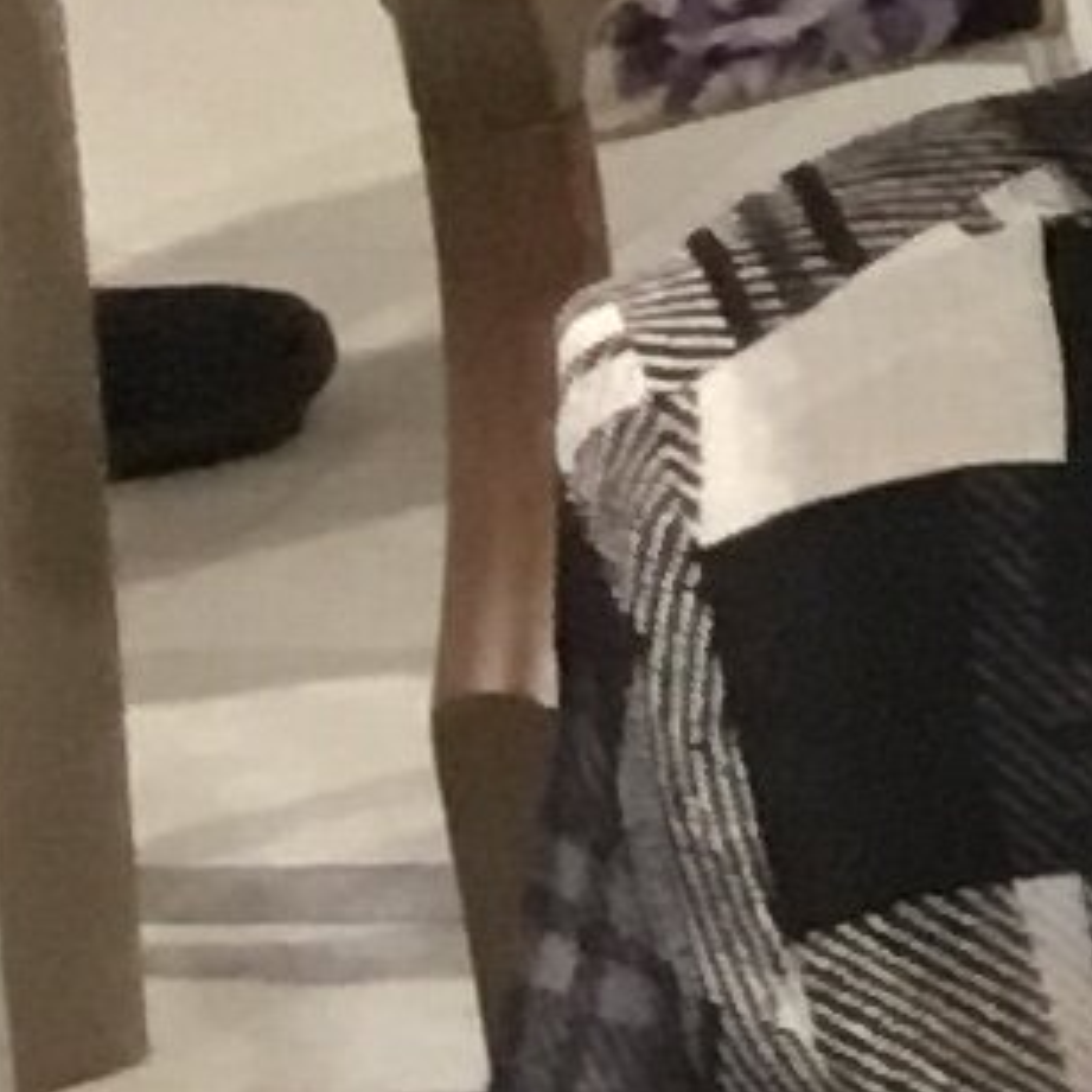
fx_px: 10386
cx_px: 5496
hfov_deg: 4.9
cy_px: 448
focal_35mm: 291
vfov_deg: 6.0
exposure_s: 1/30
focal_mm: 3.3
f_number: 2.4
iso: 100
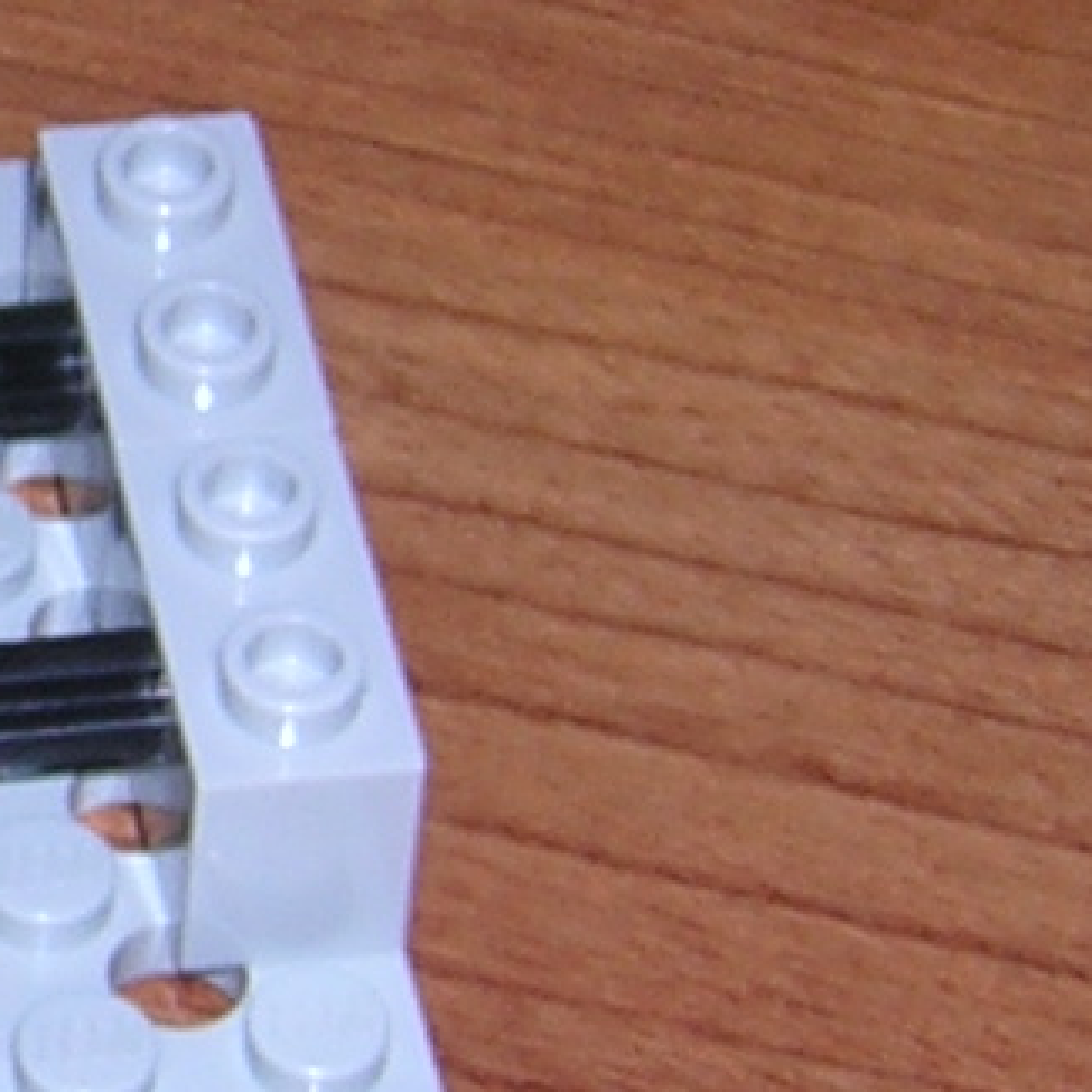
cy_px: 242
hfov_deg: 6.8
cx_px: -541
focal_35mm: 252
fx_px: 8994
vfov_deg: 6.9
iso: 100
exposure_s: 1/60.1
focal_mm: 7.6
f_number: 6.6
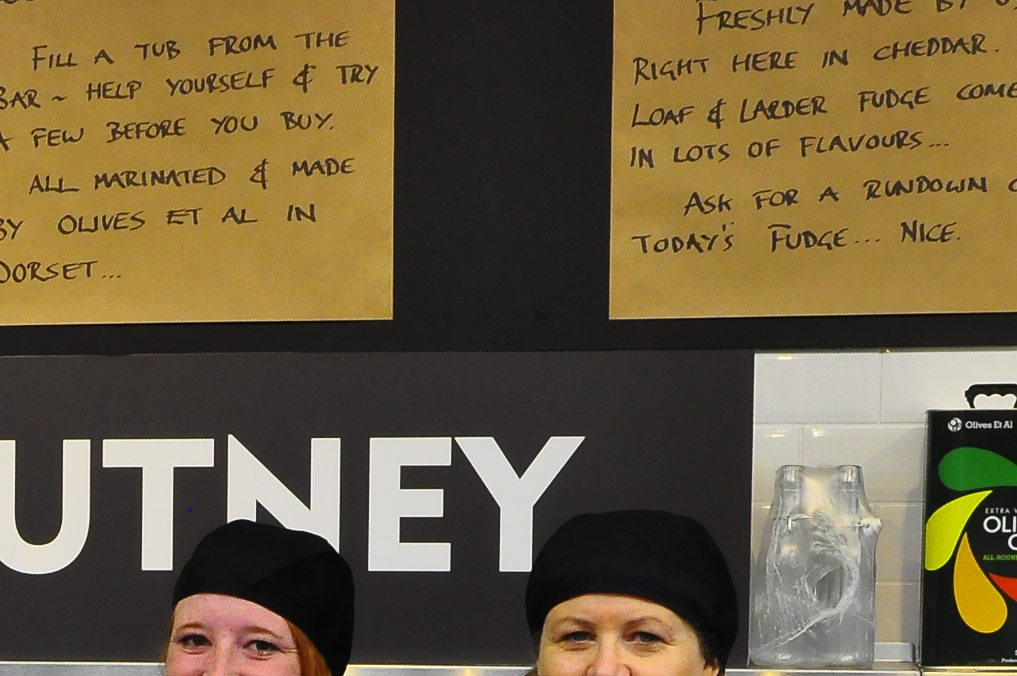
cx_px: 111
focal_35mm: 107
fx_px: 3031
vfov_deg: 12.4
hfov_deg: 18.7
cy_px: 859
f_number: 13
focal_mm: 25
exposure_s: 1/100
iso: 1000
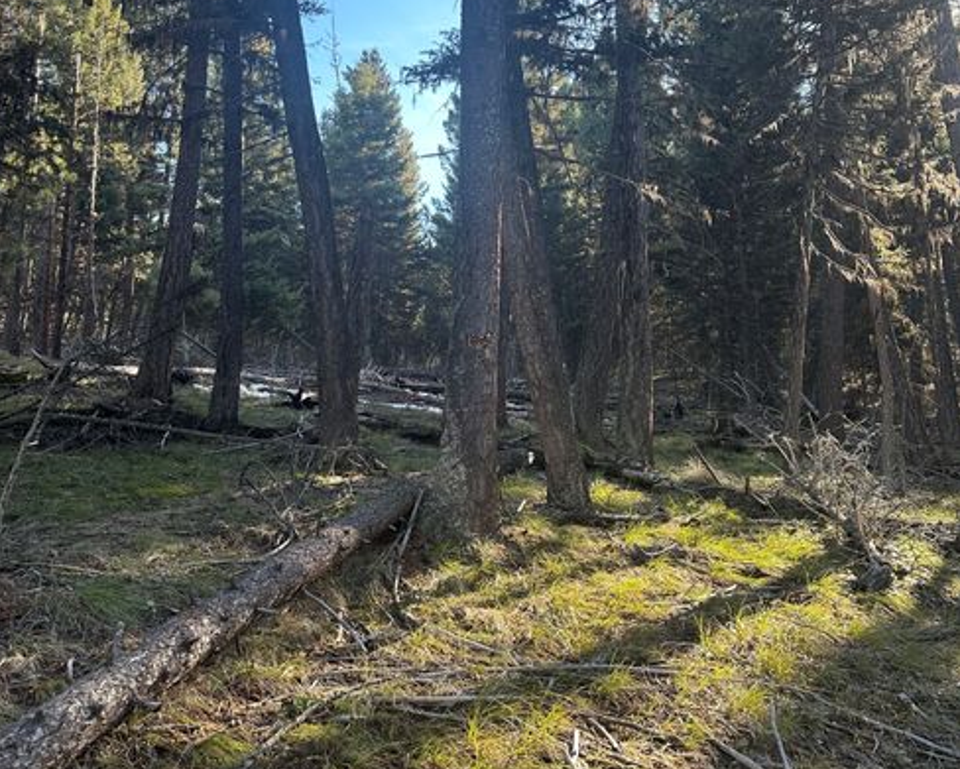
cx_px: 472
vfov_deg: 45.0
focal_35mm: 32
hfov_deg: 55.6
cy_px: 247
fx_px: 910
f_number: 1.78
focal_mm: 6.86
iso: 80
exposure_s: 1/351
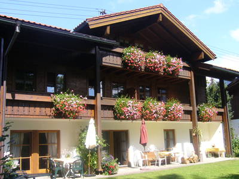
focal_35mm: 40
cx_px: 120
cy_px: 90
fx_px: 276
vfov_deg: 36.0
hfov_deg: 46.8
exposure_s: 1/320
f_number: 6
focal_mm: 6.6
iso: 200
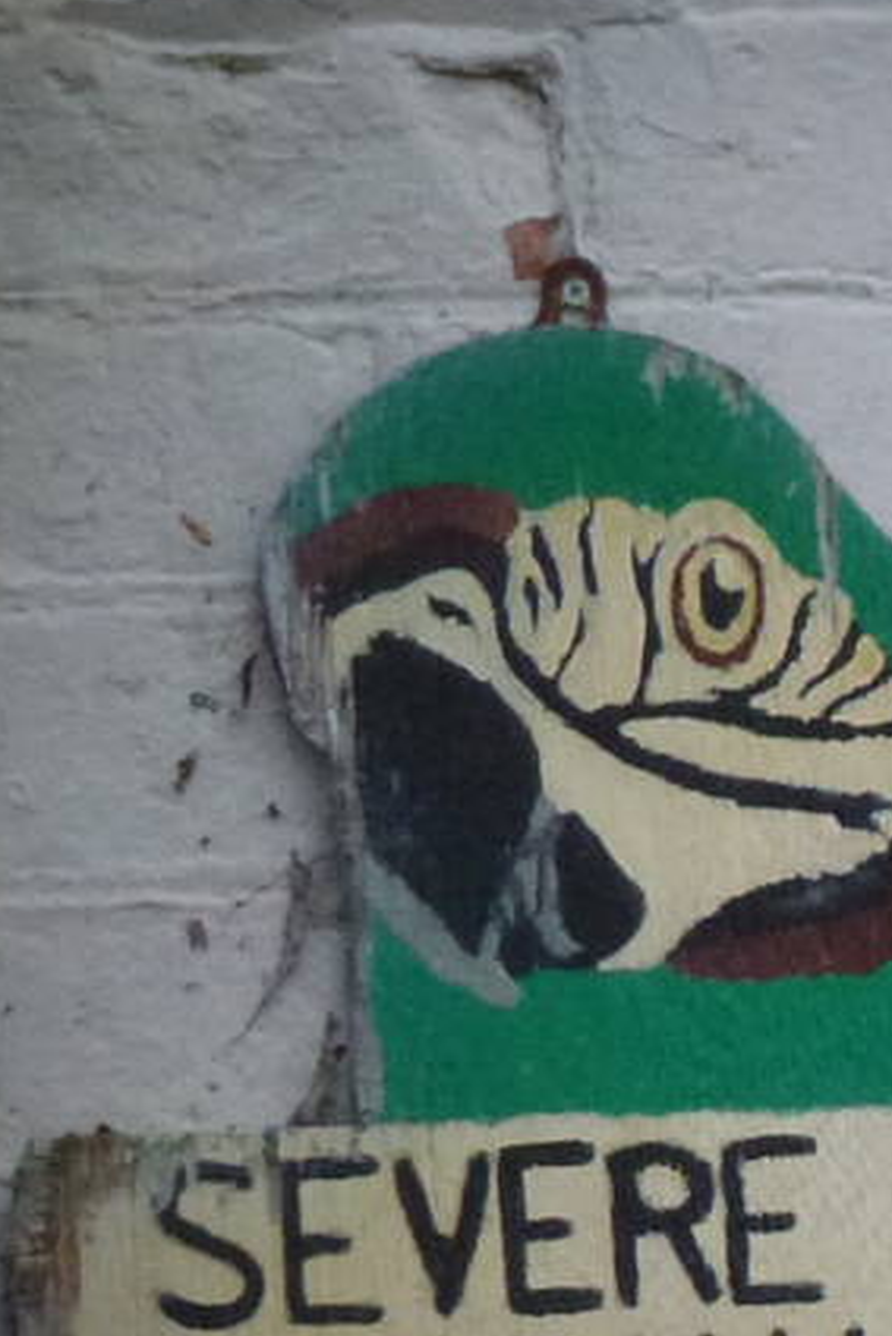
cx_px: 1775
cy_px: 1440
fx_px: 26513
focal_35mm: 714
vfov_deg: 2.9
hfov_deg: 1.9
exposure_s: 1/80
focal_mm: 32.6
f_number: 5.4
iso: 400
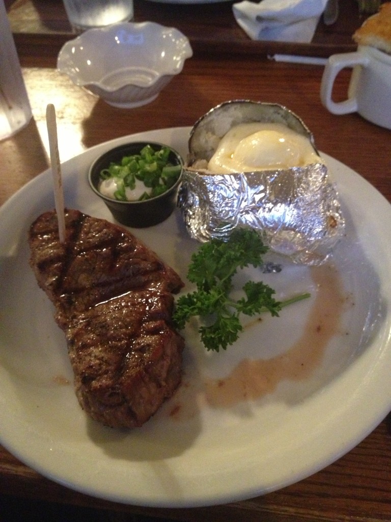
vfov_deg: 52.6
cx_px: 196
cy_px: 261
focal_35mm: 35
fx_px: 527
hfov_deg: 40.7
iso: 800
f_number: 2.4
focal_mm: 4.28
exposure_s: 1/15
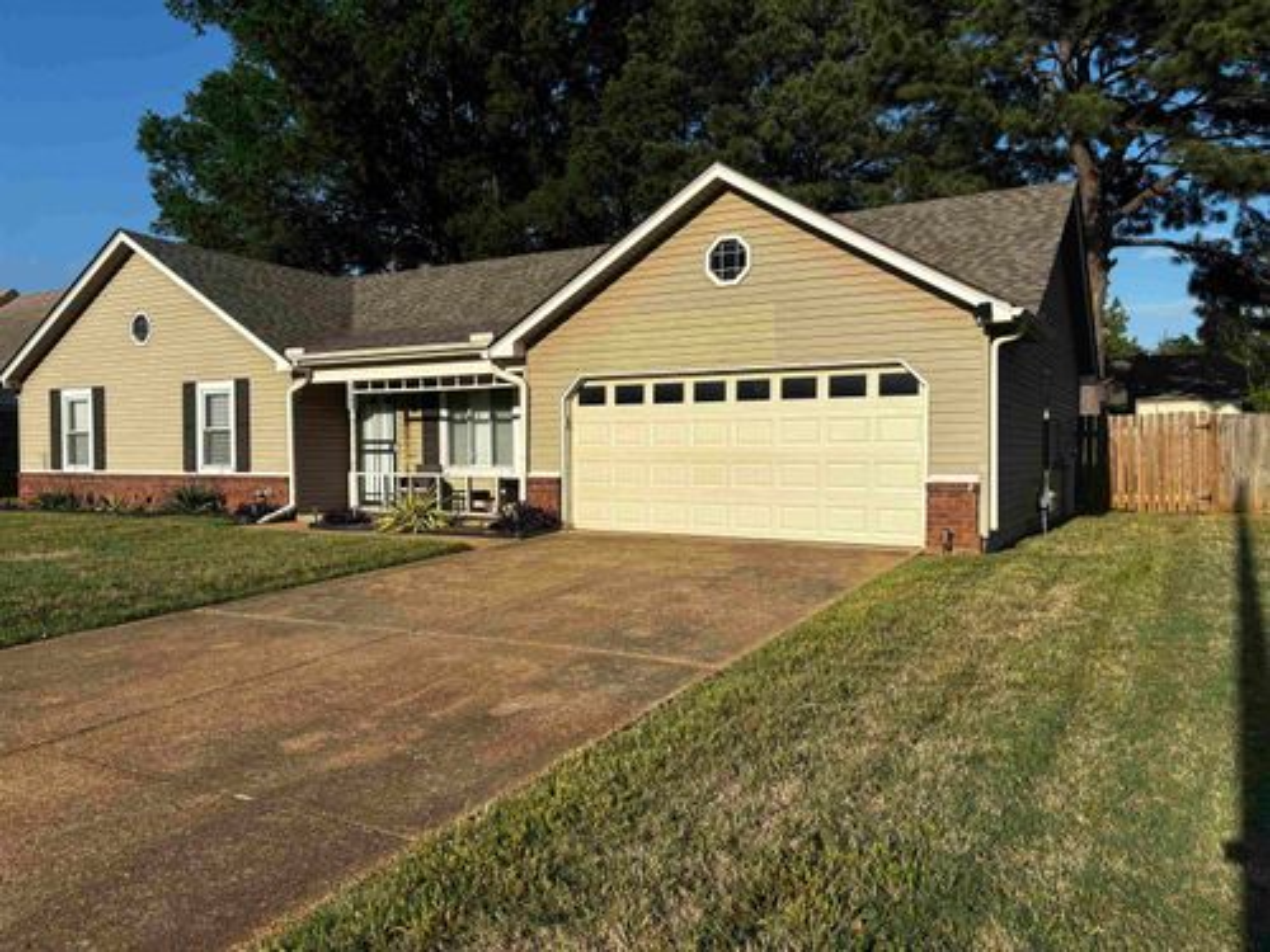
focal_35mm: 26
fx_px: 954
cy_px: 476
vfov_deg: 53.1
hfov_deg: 67.3
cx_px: 635
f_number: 1.6
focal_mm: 5.96
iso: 50
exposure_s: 1/4082
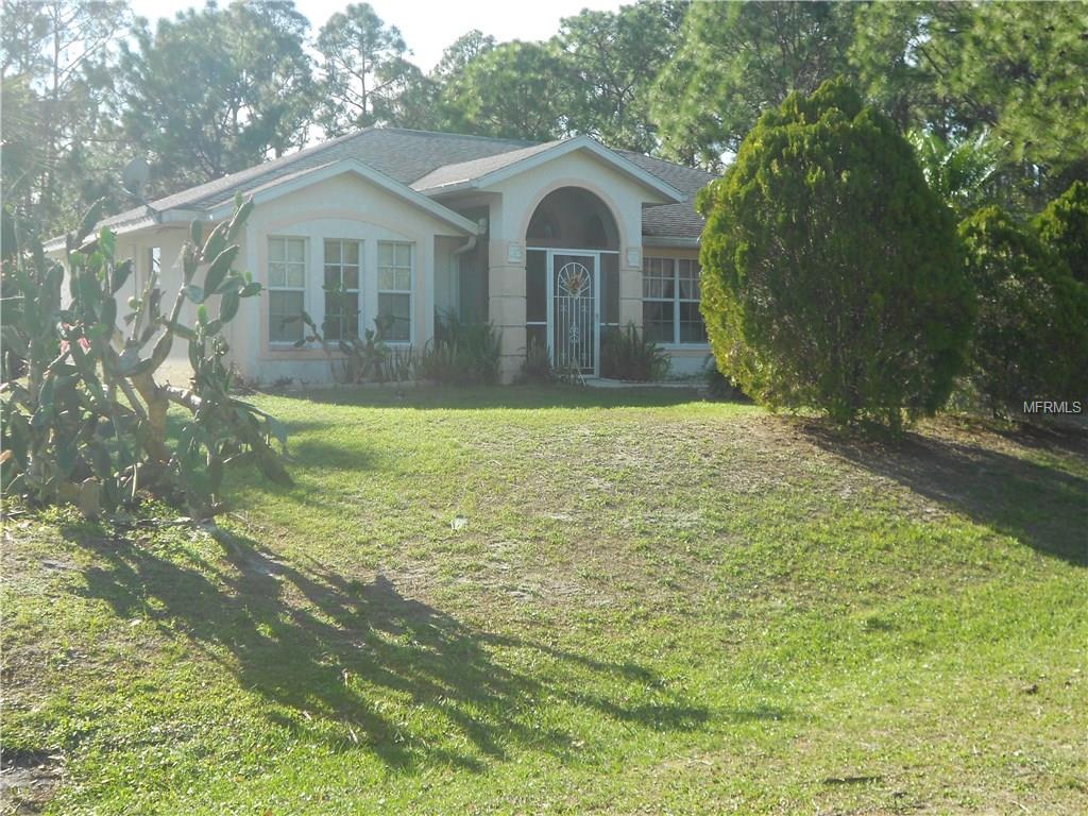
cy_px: 408
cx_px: 544
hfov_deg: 43.9
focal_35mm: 43
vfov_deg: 33.6
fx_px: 1352
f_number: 4.2
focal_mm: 7.7
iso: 80
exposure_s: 1/320
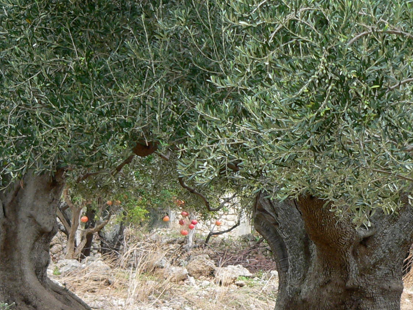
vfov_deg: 6.2
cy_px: 233
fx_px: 2840
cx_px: 396
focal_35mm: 238
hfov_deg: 8.3
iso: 80
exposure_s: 1/80
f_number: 2.8
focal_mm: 17
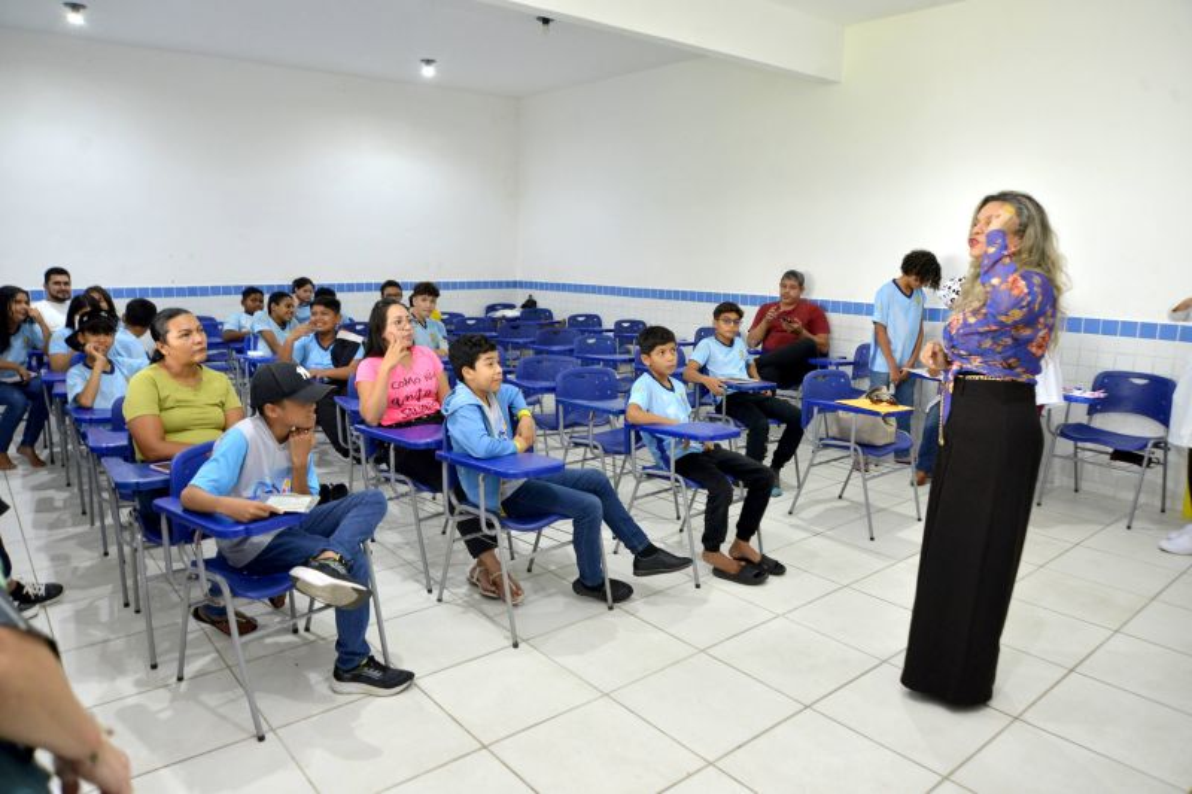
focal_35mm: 24
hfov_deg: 73.8
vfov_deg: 53.1
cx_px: 596
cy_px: 397
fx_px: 794
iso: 1250
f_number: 6.3
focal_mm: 24
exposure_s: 1/80
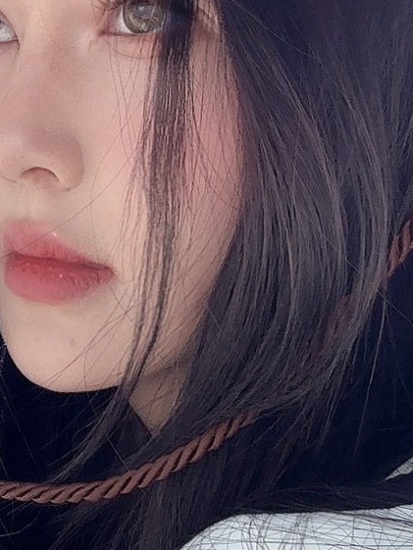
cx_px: -138
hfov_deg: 15.2
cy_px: 317
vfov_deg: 21.3
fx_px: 1463
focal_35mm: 92
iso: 25
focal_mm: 2.69
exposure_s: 1/659
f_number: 1.9
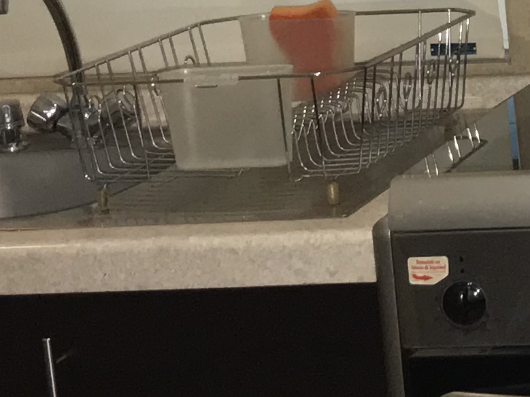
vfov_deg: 10.2
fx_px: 2220
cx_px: 876
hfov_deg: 12.7
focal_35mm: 145
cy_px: 27
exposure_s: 1/16
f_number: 1.8
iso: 64
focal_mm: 3.99
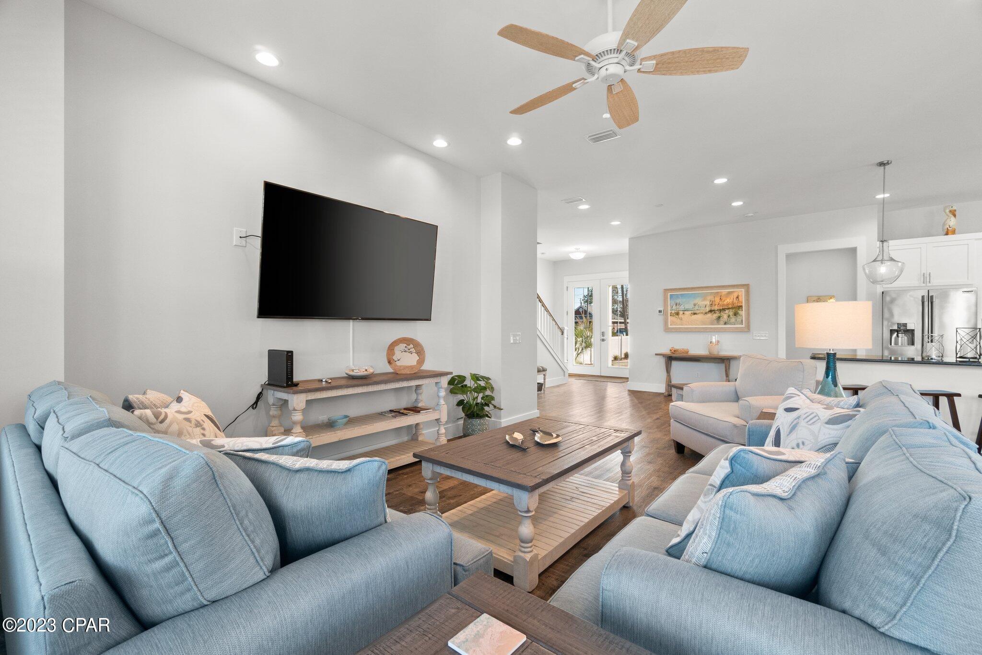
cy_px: 328
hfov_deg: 100.4
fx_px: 409
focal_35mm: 15
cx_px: 491
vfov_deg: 77.3
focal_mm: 10
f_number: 8
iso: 800
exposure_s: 1/2.5
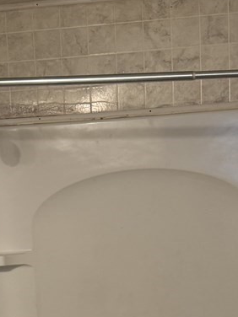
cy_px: 384
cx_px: 84
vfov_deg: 18.9
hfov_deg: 15.1
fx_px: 898
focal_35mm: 98
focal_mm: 6.76
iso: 200
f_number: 1.78
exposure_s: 1/60
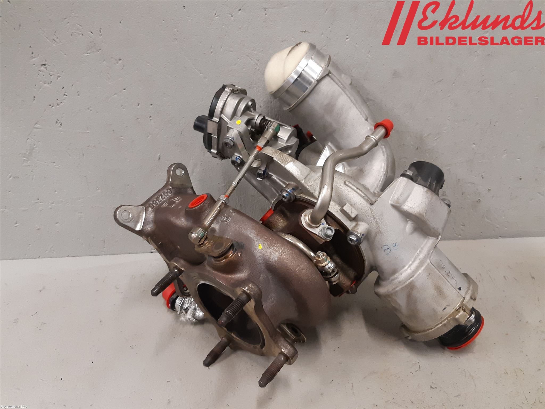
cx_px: 272
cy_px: 204
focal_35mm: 26
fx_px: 409
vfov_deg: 53.1
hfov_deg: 67.3
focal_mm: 3.93
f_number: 1.7
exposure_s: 1/60
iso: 200
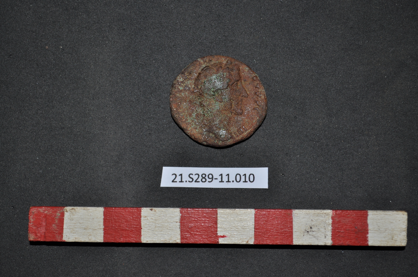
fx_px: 731
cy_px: 138
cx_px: 209
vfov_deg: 21.5
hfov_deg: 31.9
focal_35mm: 63
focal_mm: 42
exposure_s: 1/125
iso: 200
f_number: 5.6
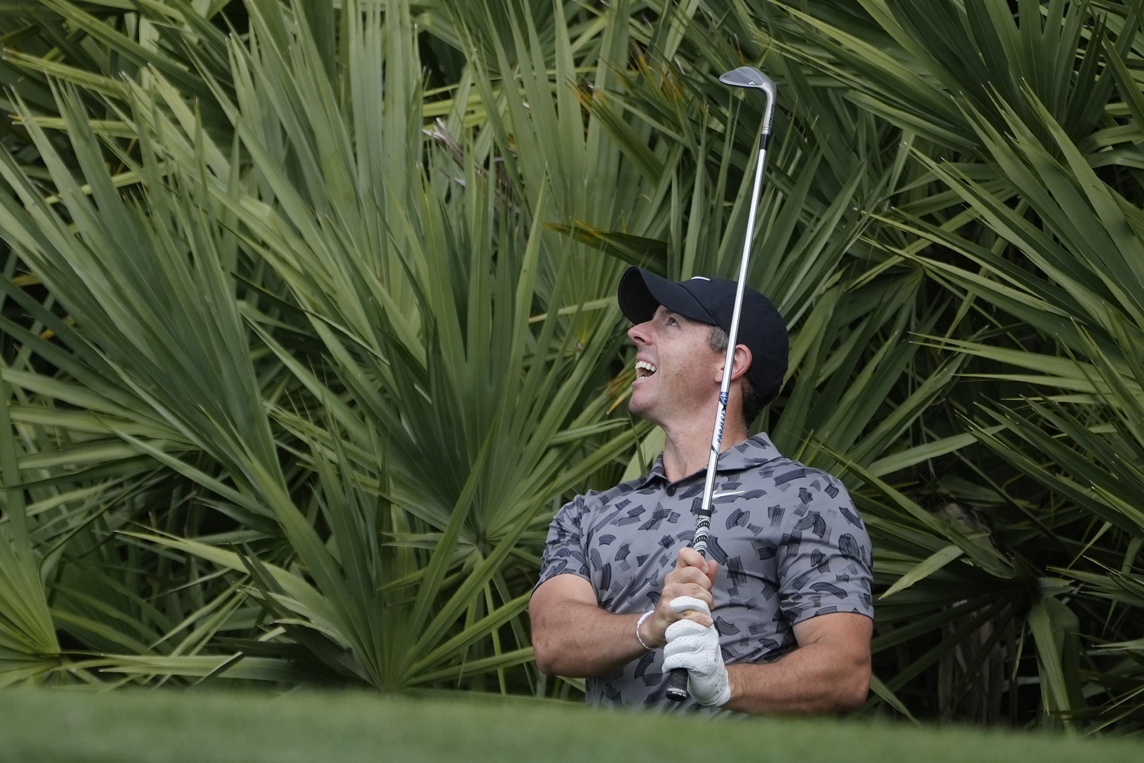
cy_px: 382
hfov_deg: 3.8
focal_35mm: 537
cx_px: 572
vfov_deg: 2.6
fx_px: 17064
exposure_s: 1/1600
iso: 400
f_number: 5.6
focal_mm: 358
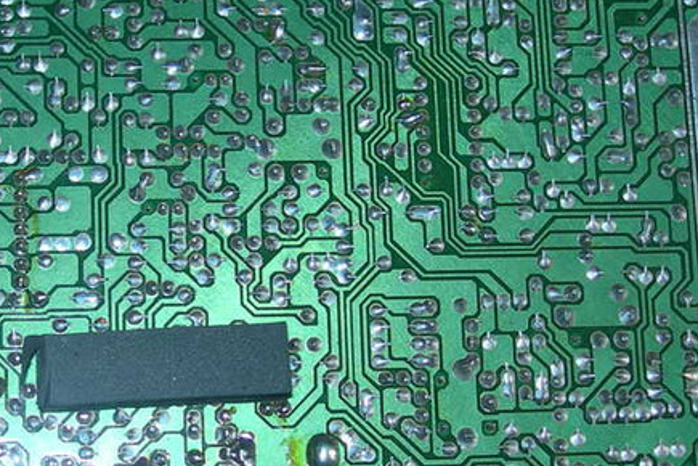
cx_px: 156
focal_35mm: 97
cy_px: 230
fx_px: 1881
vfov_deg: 14.1
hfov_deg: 20.8
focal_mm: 7.8
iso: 50
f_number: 2.8
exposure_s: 1/60.1
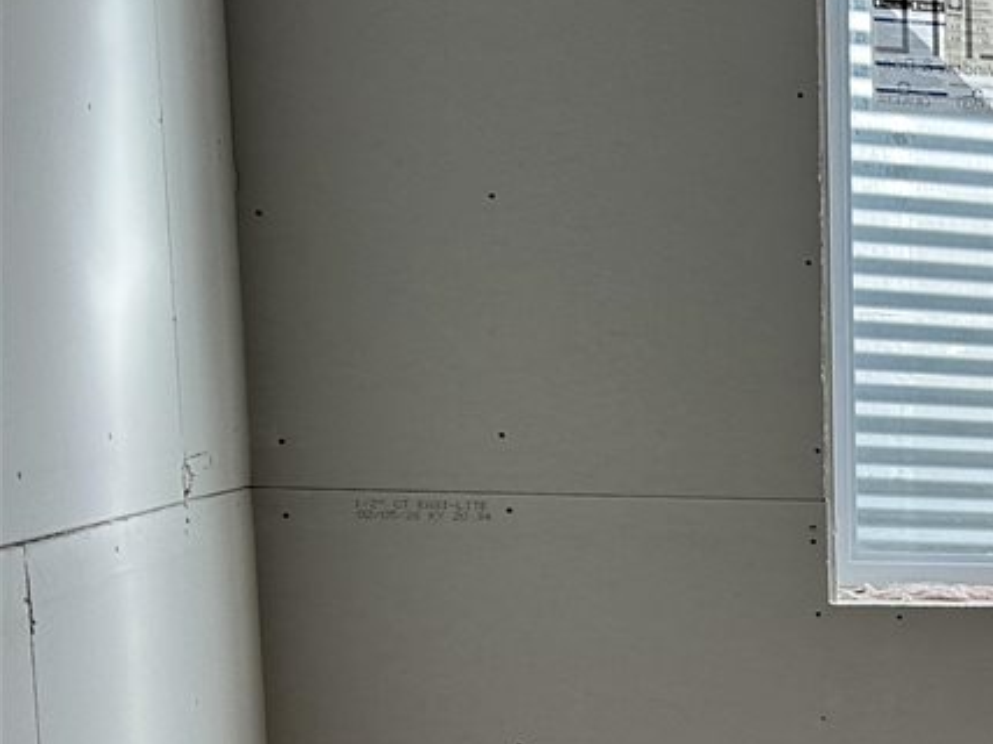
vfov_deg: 18.3
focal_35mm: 78
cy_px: 767
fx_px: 2237
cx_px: 1486
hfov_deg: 21.2
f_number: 1.5
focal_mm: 5.7
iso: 40
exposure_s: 1/212
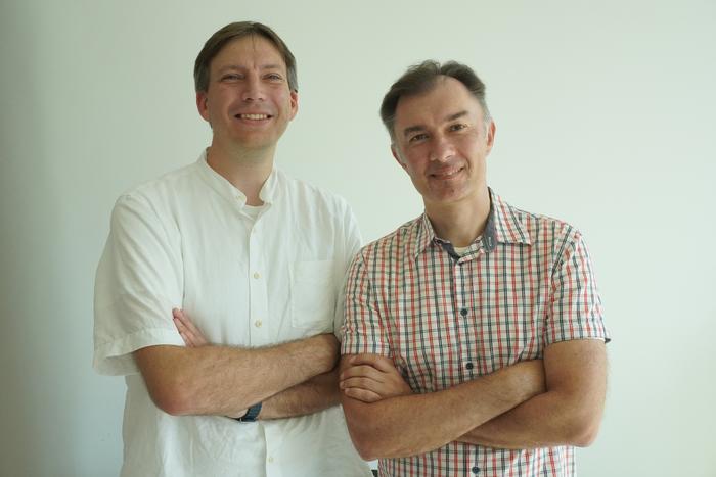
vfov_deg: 35.5
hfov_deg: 51.3
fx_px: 746
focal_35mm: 38
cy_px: 238
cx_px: 358
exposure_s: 1/160
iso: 1600
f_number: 11
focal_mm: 25
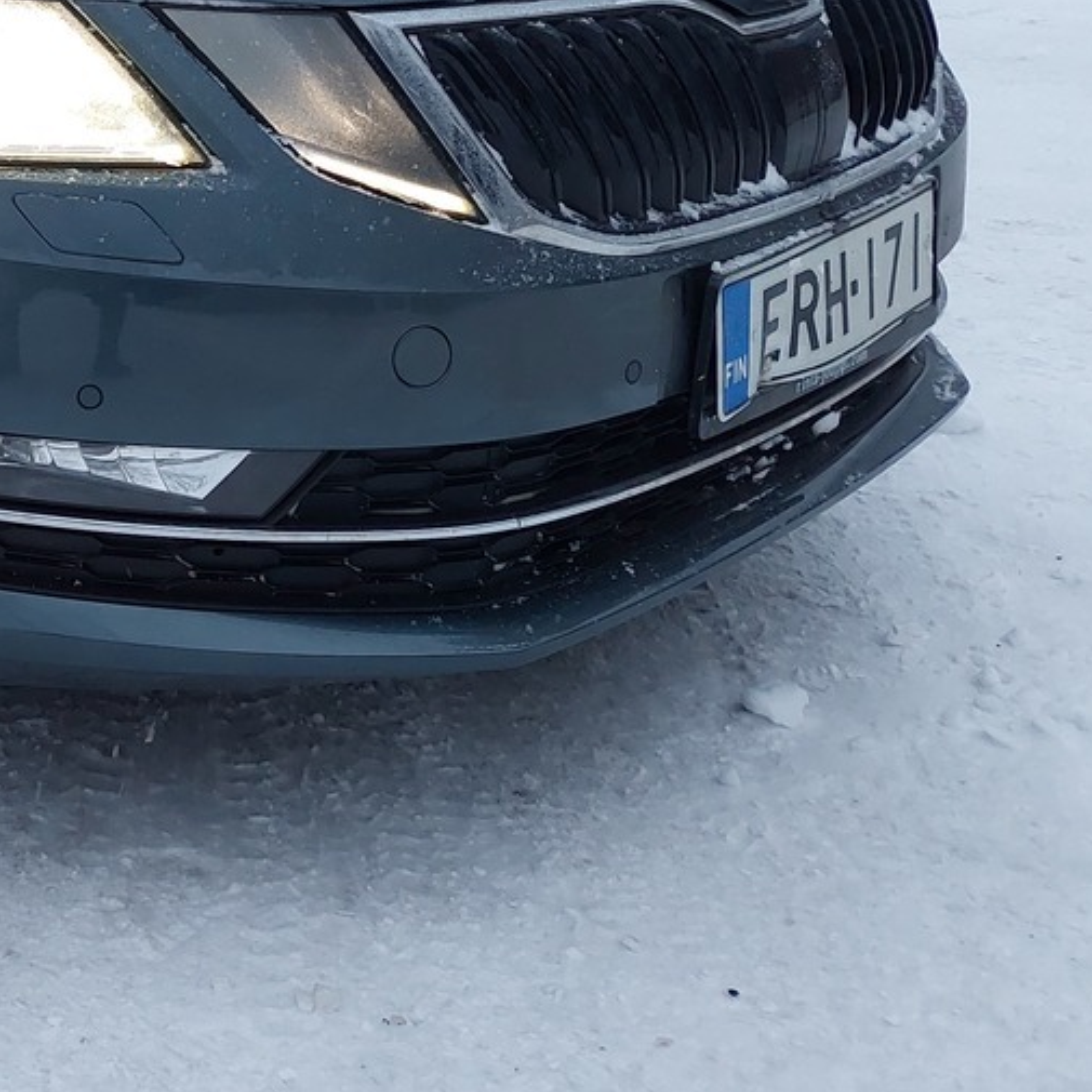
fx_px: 2248
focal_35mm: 63
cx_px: -298
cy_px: 48
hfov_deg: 24.2
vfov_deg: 26.1
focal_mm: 5.23
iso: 100
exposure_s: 1/50
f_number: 1.8
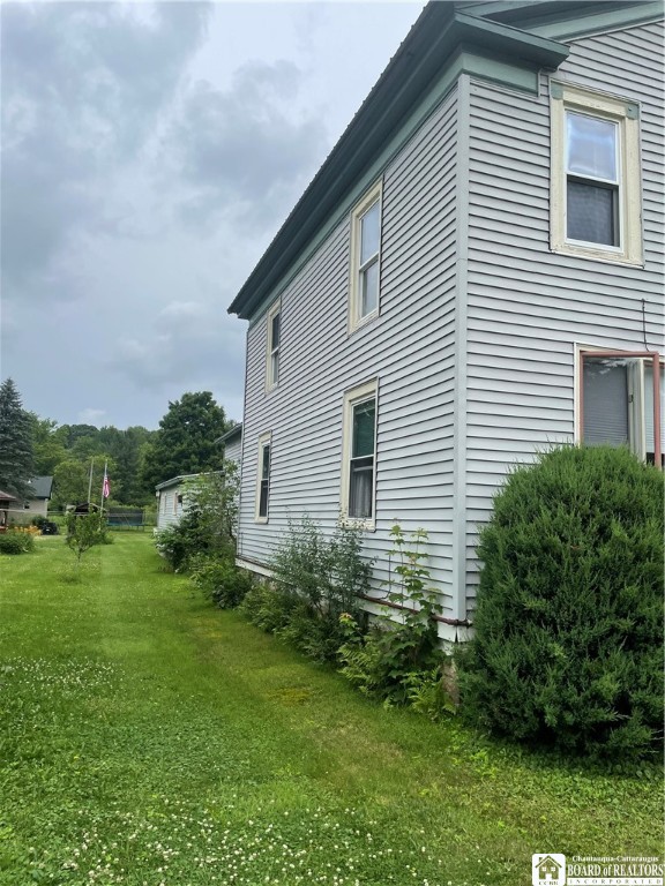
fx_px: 666
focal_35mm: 26
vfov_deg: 67.3
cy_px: 443
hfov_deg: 53.1
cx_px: 332
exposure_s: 1/3509
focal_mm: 4.2
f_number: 1.6
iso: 32
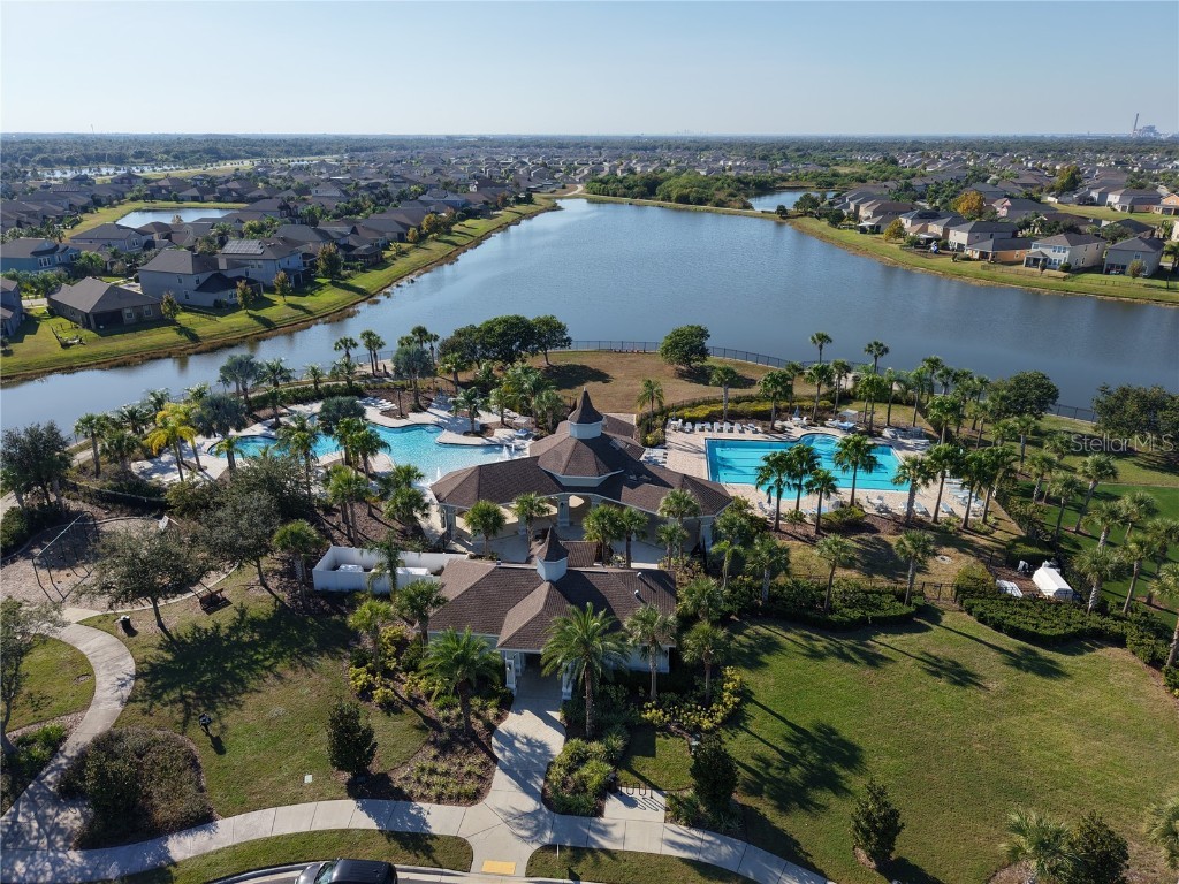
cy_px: 442
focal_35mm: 24
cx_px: 590
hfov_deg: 71.6
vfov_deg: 56.8
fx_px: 817
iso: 300
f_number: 1.8
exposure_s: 1/6400
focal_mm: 8.67
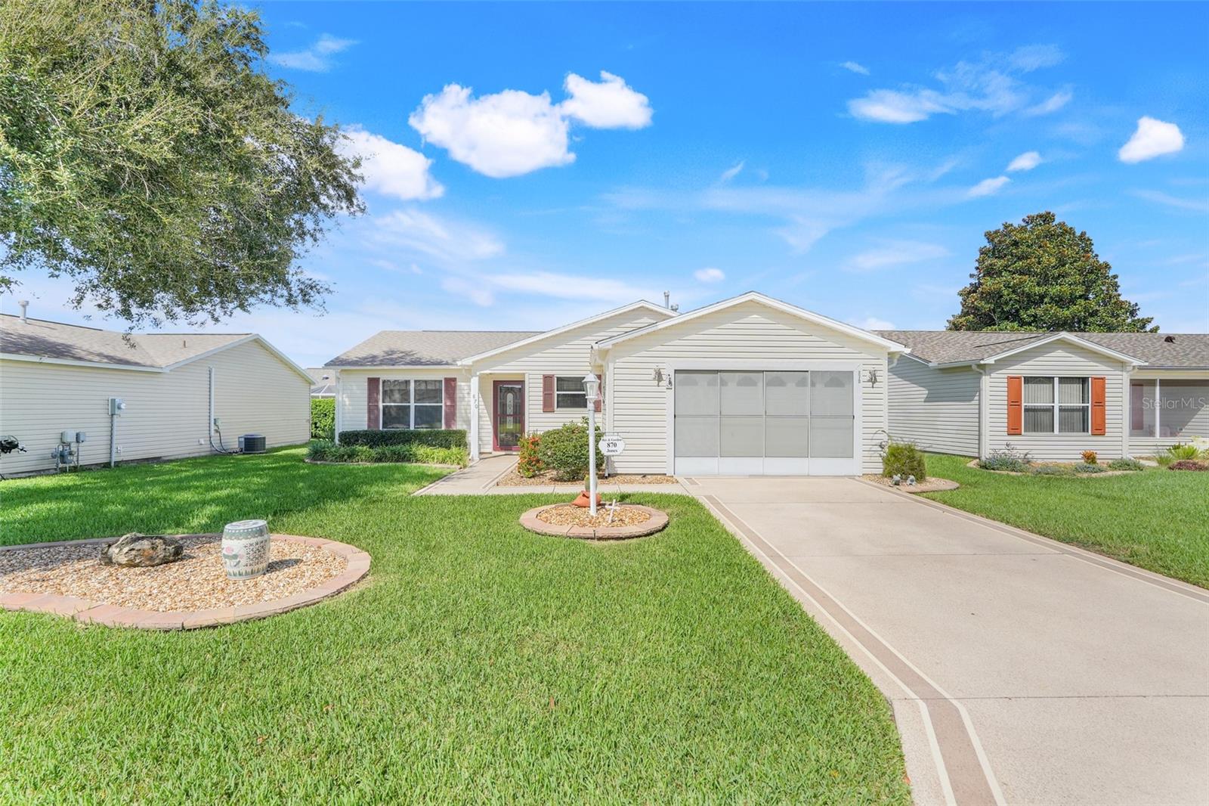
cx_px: 604
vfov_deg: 72.0
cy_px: 403
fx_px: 554
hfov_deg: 95.0
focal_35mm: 16
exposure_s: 1/160
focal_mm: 16.5
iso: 250
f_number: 9
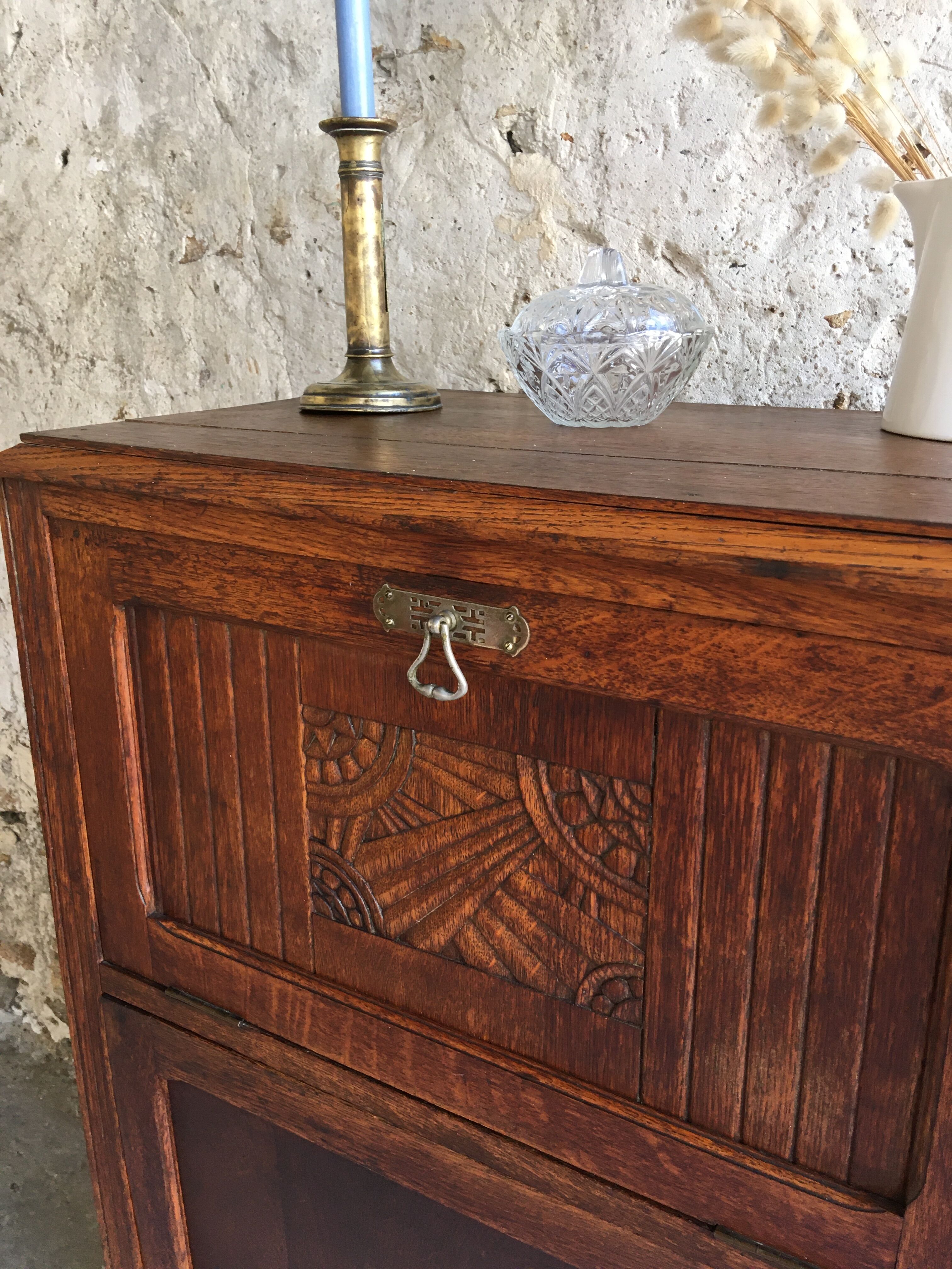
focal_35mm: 29
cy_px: 634
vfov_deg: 61.7
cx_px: 476
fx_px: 1063
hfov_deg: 48.2
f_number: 2.2
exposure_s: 1/33
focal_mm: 4.15
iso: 50
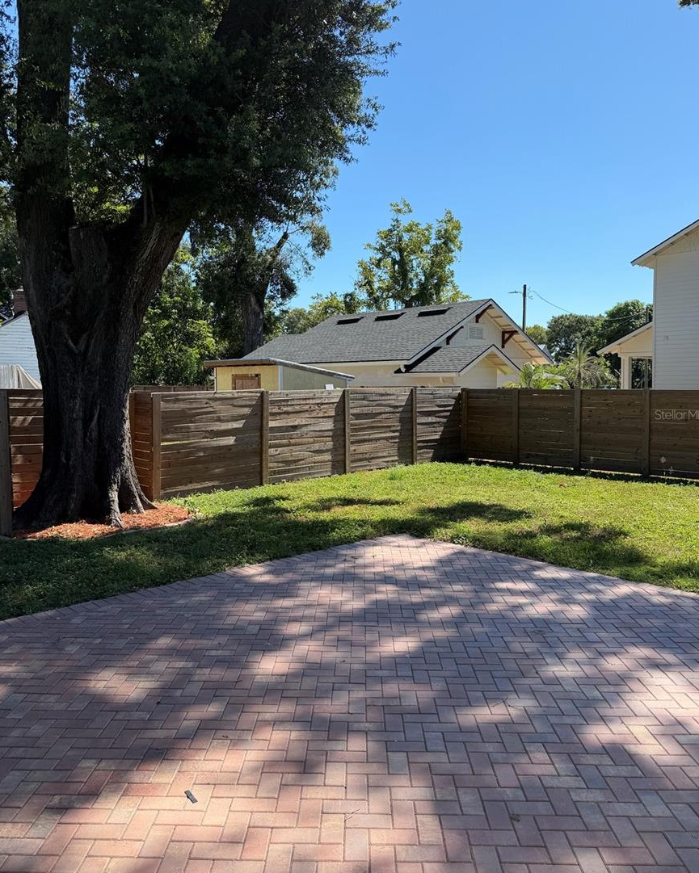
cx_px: 348
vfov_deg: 66.0
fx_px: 672
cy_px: 414
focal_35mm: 26
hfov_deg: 54.9
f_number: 1.78
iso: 80
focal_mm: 6.76
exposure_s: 1/3145
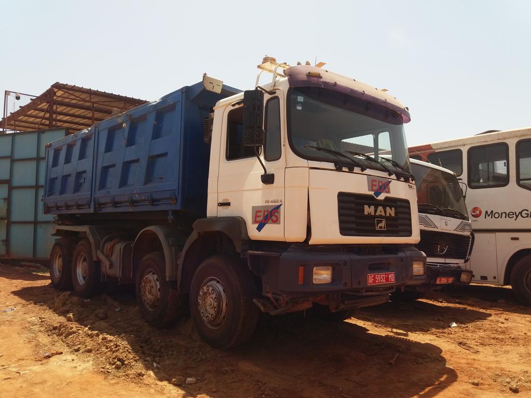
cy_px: 199
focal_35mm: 28
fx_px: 430
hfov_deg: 63.4
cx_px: 266
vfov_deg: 49.7
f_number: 1.9
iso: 64
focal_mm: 3.7
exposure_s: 1/1266
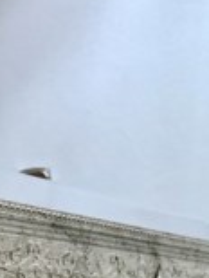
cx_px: 0
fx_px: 931
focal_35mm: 116
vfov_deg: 15.1
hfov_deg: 12.6
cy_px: 475
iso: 40
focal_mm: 3.99
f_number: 1.8
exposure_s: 1/120
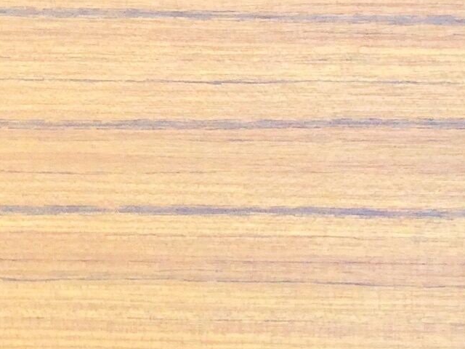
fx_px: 1988
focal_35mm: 148
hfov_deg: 12.6
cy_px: -117
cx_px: -270
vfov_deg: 9.8
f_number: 2.2
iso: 32
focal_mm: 4.15
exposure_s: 1/238
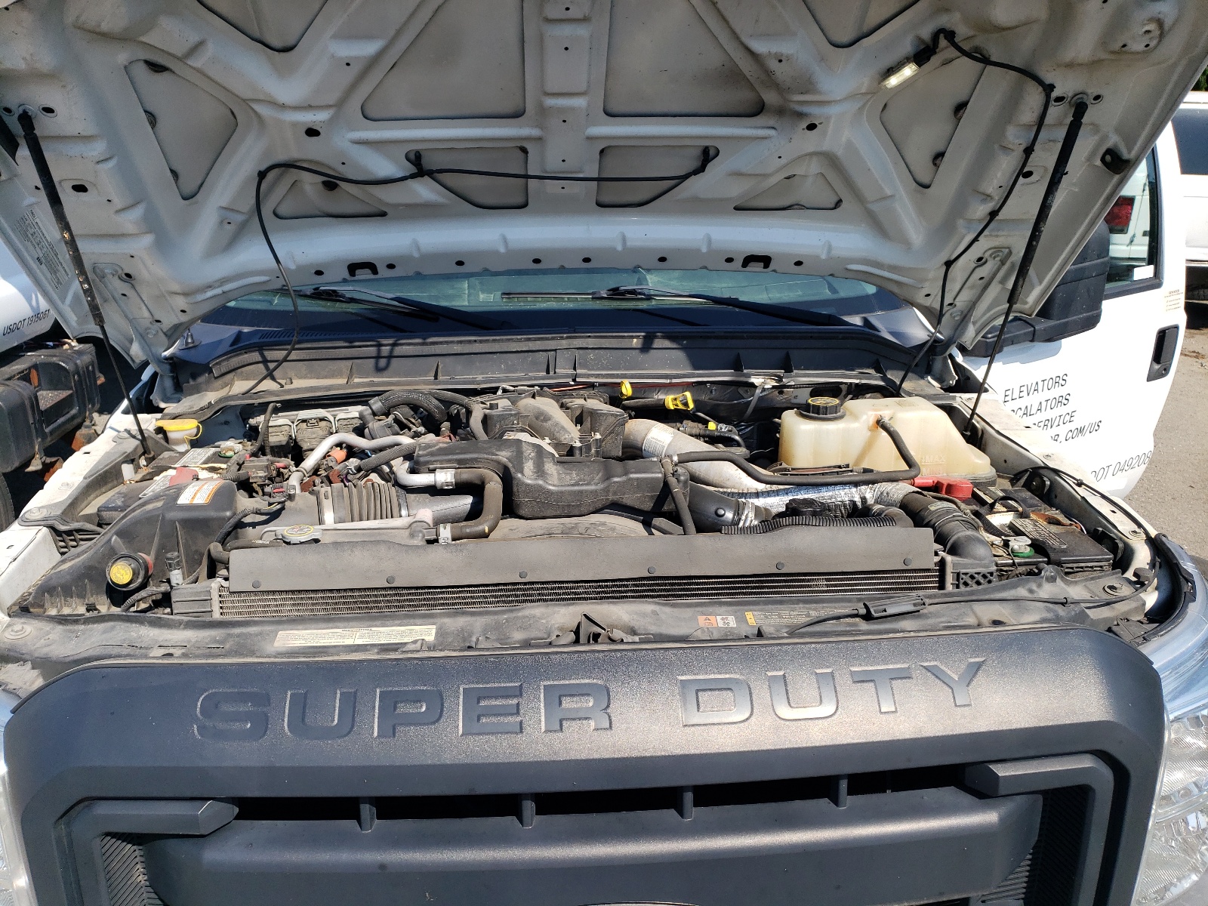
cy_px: 453
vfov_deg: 53.1
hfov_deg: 67.3
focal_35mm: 26
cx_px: 604
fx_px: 907
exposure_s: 1/2000
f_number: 1.5
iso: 50
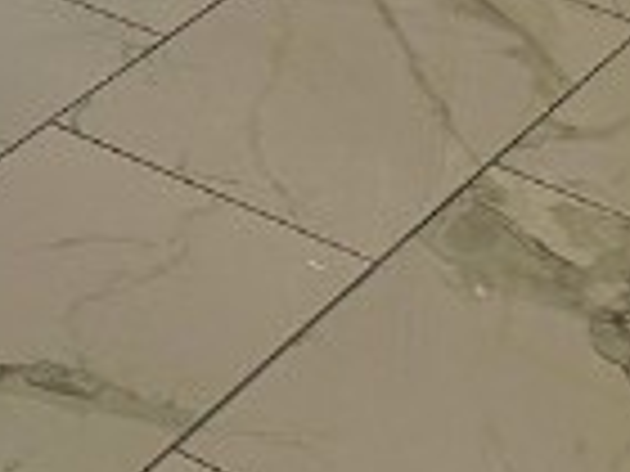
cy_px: -984
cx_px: -1030
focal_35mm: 175
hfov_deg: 9.6
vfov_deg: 7.4
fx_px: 3185
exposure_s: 1/139
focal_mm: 6.86
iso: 100
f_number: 1.78
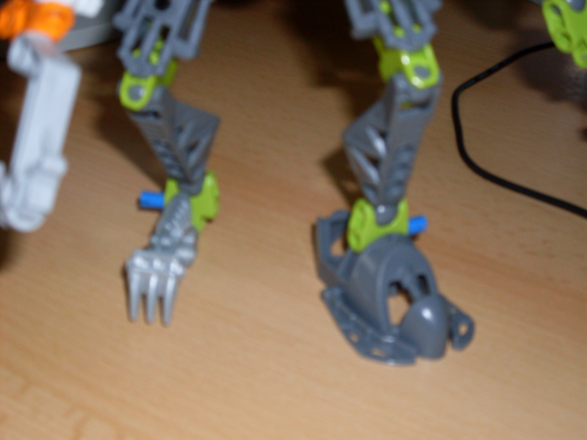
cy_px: 220
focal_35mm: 71
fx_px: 1204
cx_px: 294
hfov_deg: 27.4
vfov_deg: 20.7
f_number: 3.7
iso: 100
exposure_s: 1/45
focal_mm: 11.7
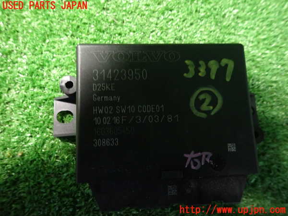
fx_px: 208
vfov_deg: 54.9
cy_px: 108
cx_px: 144
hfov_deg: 69.4
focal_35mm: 25
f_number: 2
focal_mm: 4.5
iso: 800
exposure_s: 1/15
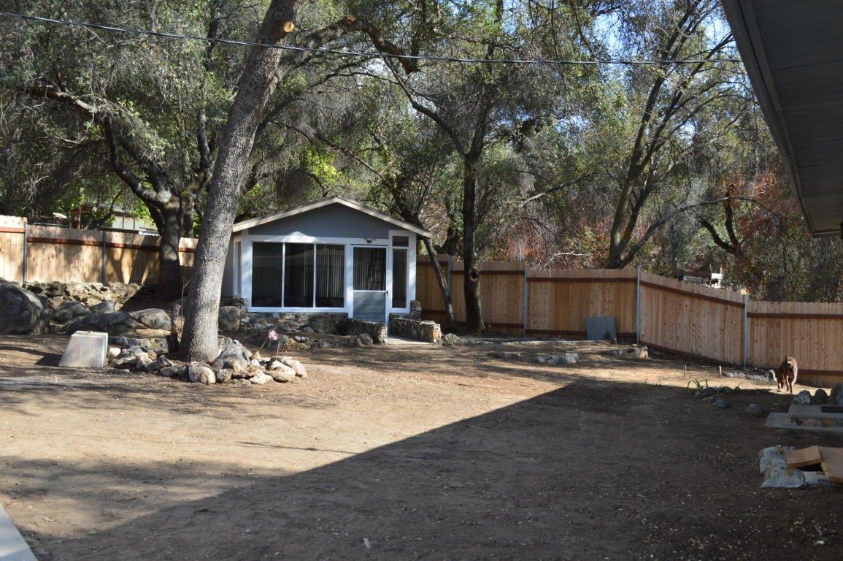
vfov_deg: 31.8
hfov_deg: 46.4
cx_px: 422
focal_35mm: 42
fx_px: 983
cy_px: 280
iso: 400
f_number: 10
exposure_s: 1/200
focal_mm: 28
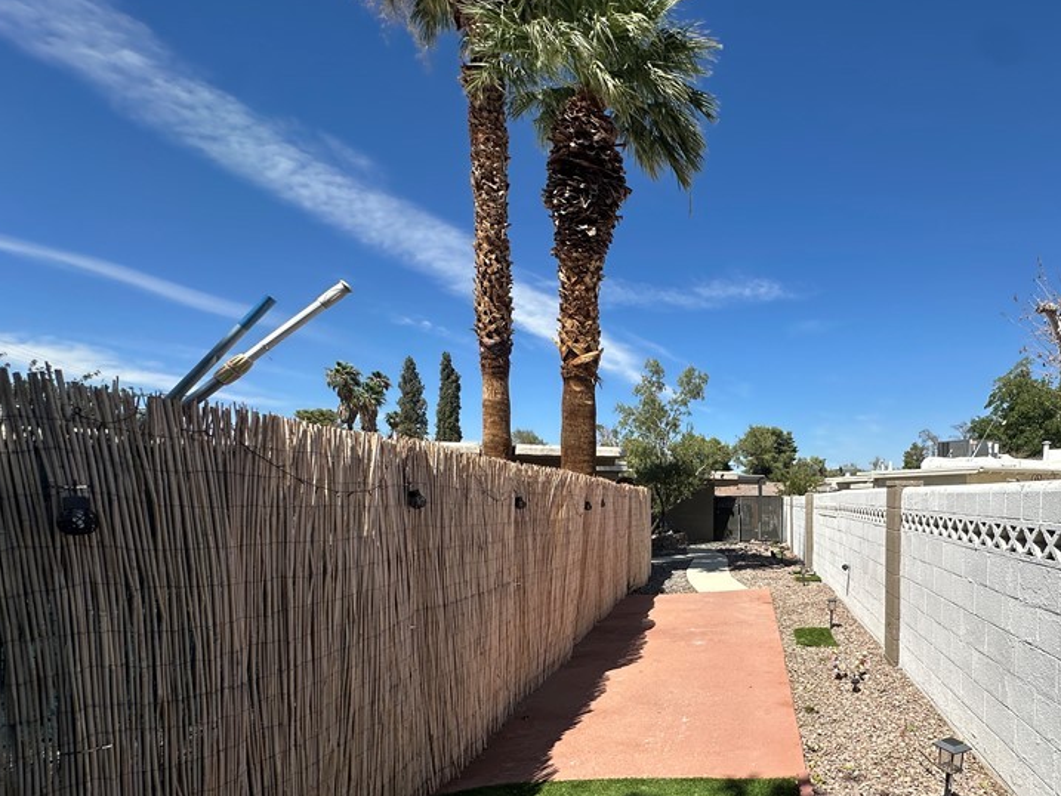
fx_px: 613
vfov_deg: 64.4
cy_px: 527
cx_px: 734
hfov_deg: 78.2
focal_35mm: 20
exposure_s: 1/3401
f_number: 2.2
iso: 50
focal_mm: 2.22
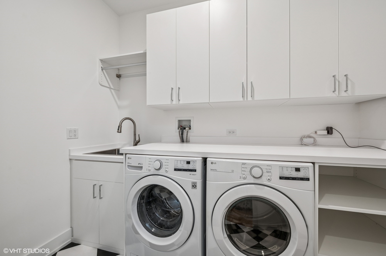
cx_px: 193
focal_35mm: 14
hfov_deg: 104.3
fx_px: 150
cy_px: 128
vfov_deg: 81.1
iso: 200
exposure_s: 1/4
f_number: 9.5
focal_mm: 14
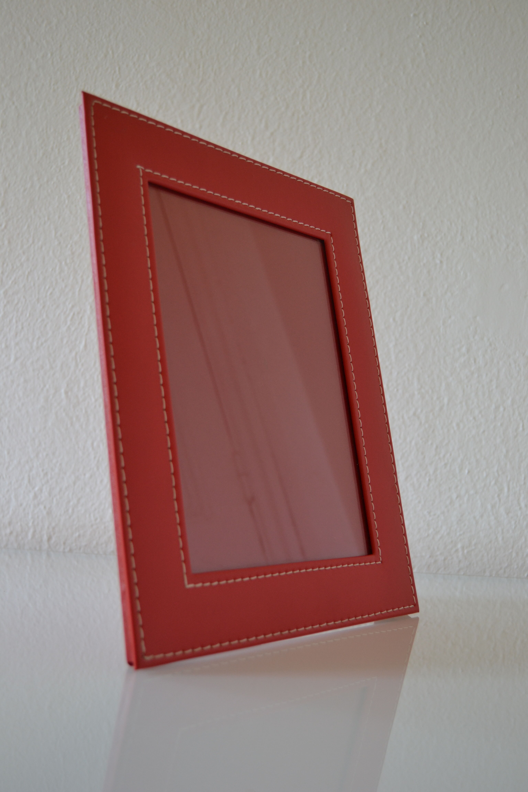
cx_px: 264
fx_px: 858
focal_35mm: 39
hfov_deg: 34.2
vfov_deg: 49.6
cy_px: 396
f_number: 4.2
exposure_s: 1/40
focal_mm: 26
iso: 400
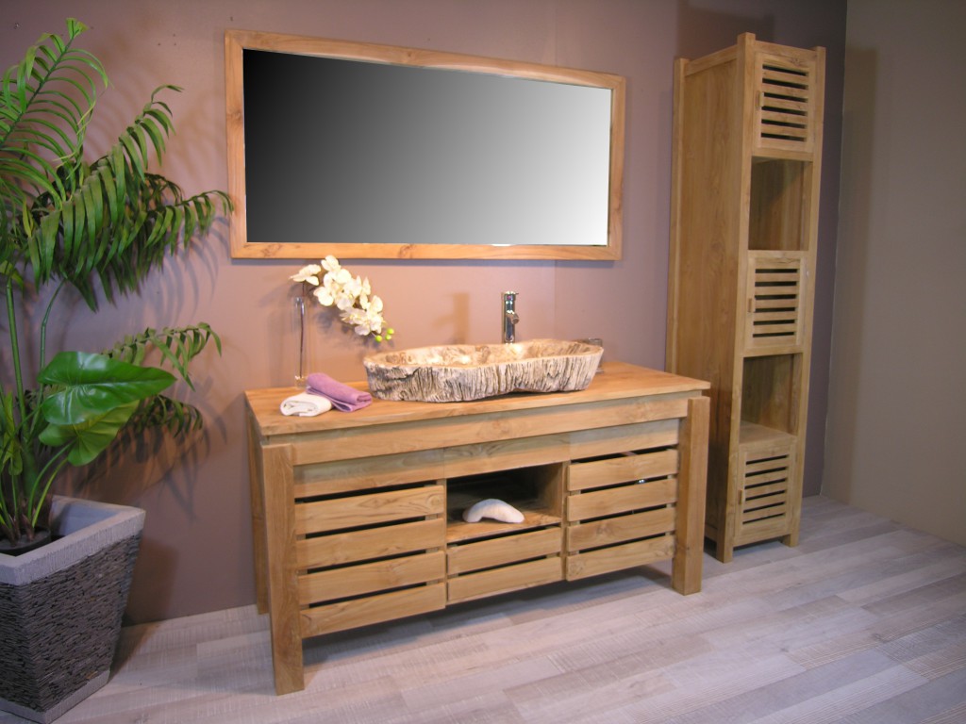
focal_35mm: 28
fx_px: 781
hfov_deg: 63.4
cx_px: 483
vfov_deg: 49.7
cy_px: 362
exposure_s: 1/7.7
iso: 50
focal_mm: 7
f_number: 2.7
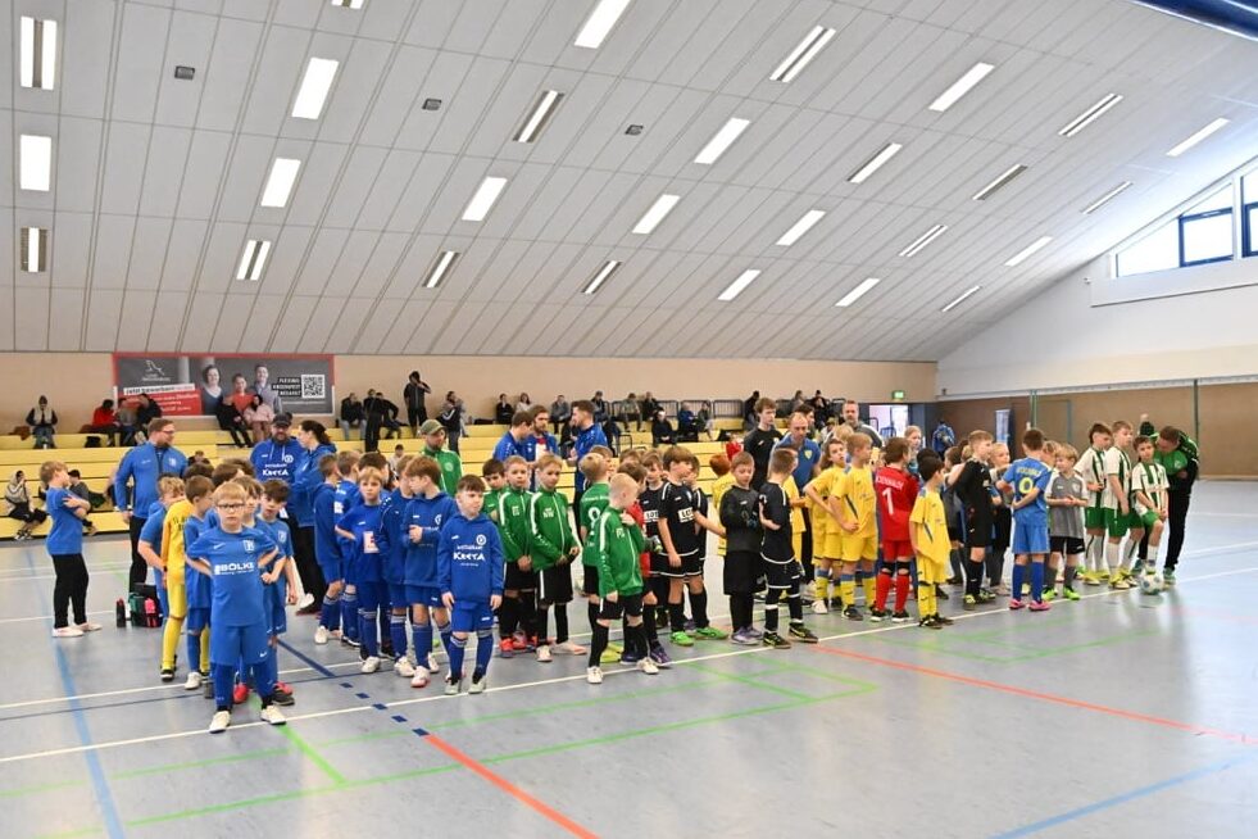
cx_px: 629
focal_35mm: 24
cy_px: 420
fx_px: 839
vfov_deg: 53.1
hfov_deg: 73.7
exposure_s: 1/1000
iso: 8000
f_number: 3.5
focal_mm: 24
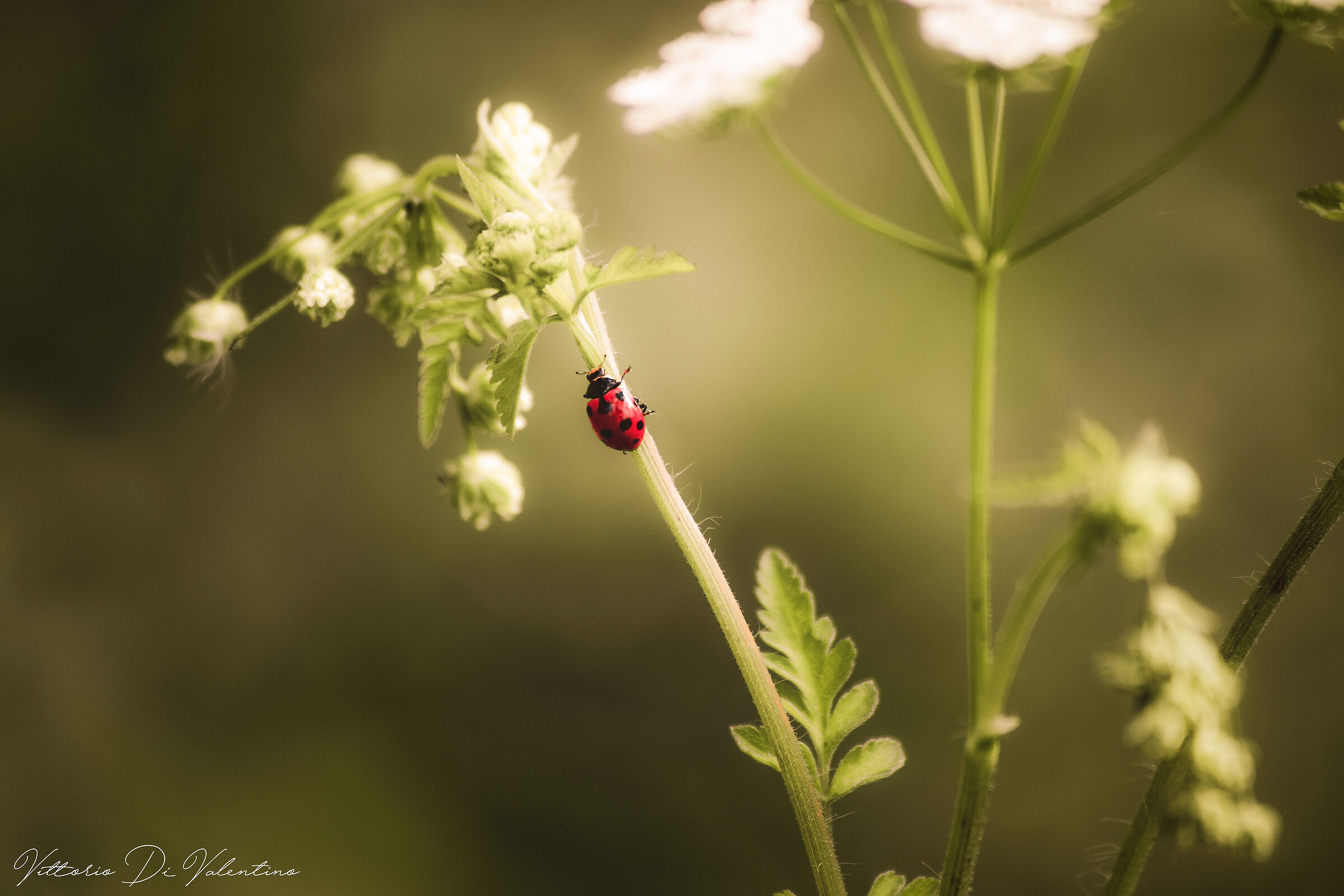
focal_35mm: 300
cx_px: 672
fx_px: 11199
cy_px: 448
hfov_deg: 6.9
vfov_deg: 4.6
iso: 200
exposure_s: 1/250
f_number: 5.6
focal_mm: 200
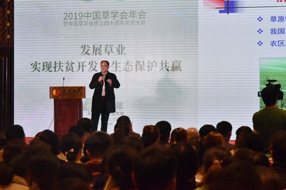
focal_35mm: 120
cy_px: 95
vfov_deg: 11.4
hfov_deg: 17.1
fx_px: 953
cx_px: 143
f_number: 8
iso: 6400
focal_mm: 120
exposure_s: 1/500
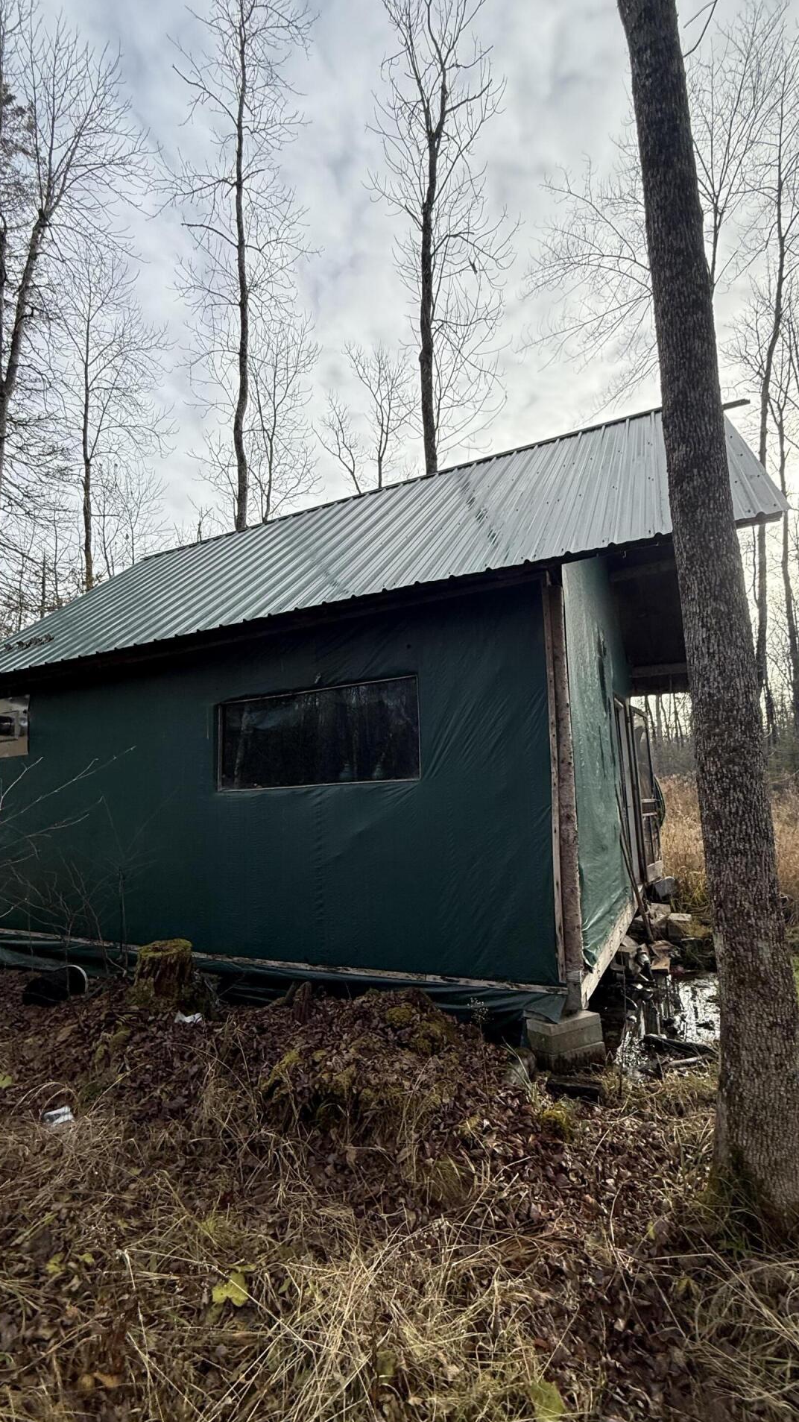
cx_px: 398
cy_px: 720
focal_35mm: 16
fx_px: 603
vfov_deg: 99.4
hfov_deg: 67.1
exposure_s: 1/928
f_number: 2.2
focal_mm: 2.22
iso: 64
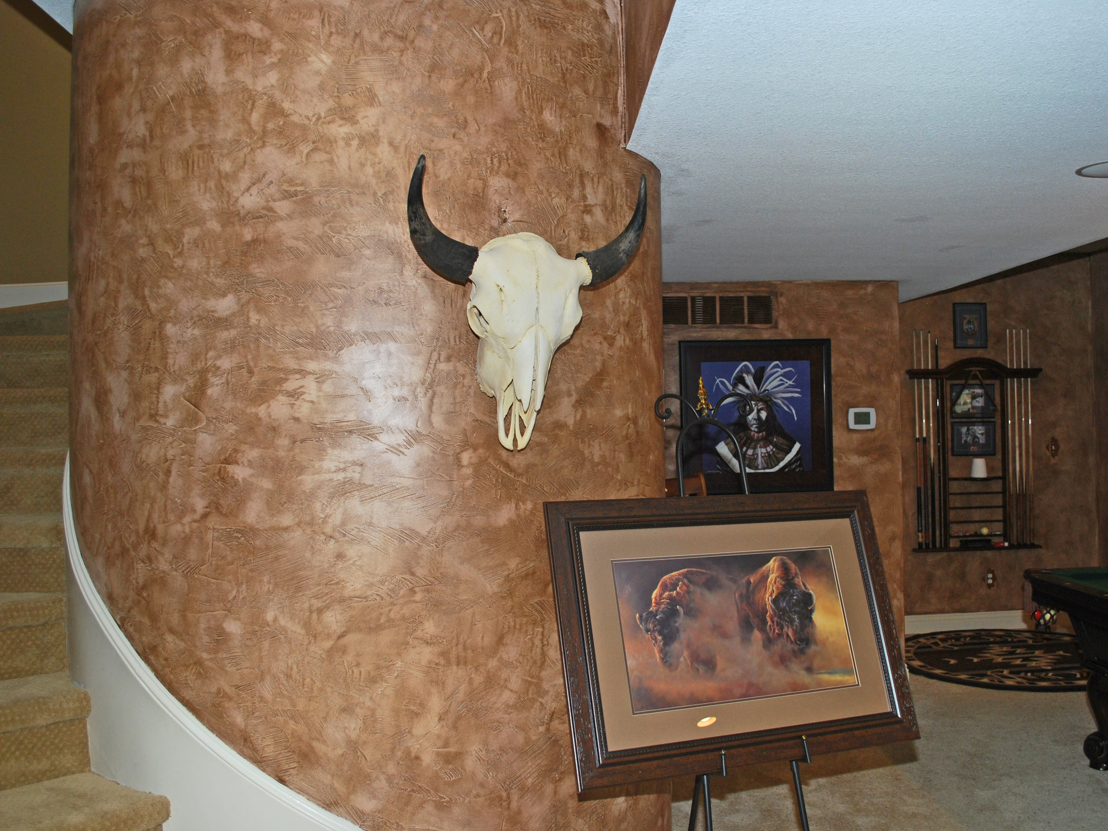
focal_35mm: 30
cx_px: 618
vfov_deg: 46.8
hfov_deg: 59.8
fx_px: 960
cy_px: 409
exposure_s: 1/60
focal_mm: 18
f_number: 4
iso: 200
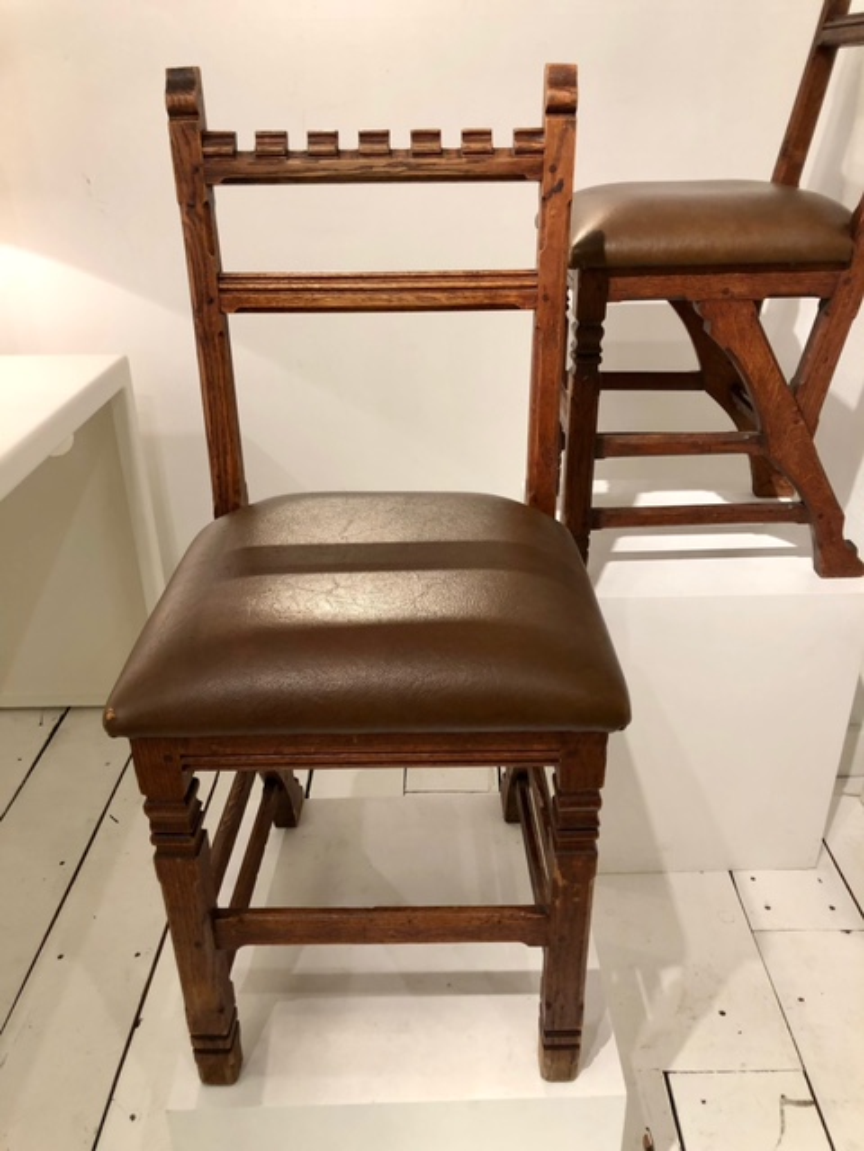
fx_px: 932
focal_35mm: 28
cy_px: 576
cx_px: 432
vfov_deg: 63.4
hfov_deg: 49.7
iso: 32
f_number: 1.8
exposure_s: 1/25
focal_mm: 3.99
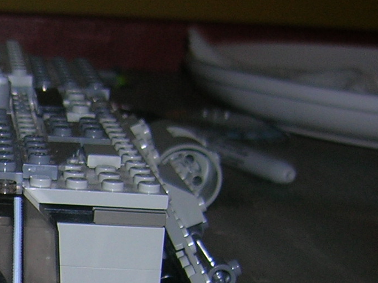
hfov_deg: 16.3
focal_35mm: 114
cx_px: -117
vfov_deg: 12.7
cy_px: 343
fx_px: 1244
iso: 50
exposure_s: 1/60.1
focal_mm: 5.7
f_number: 2.9
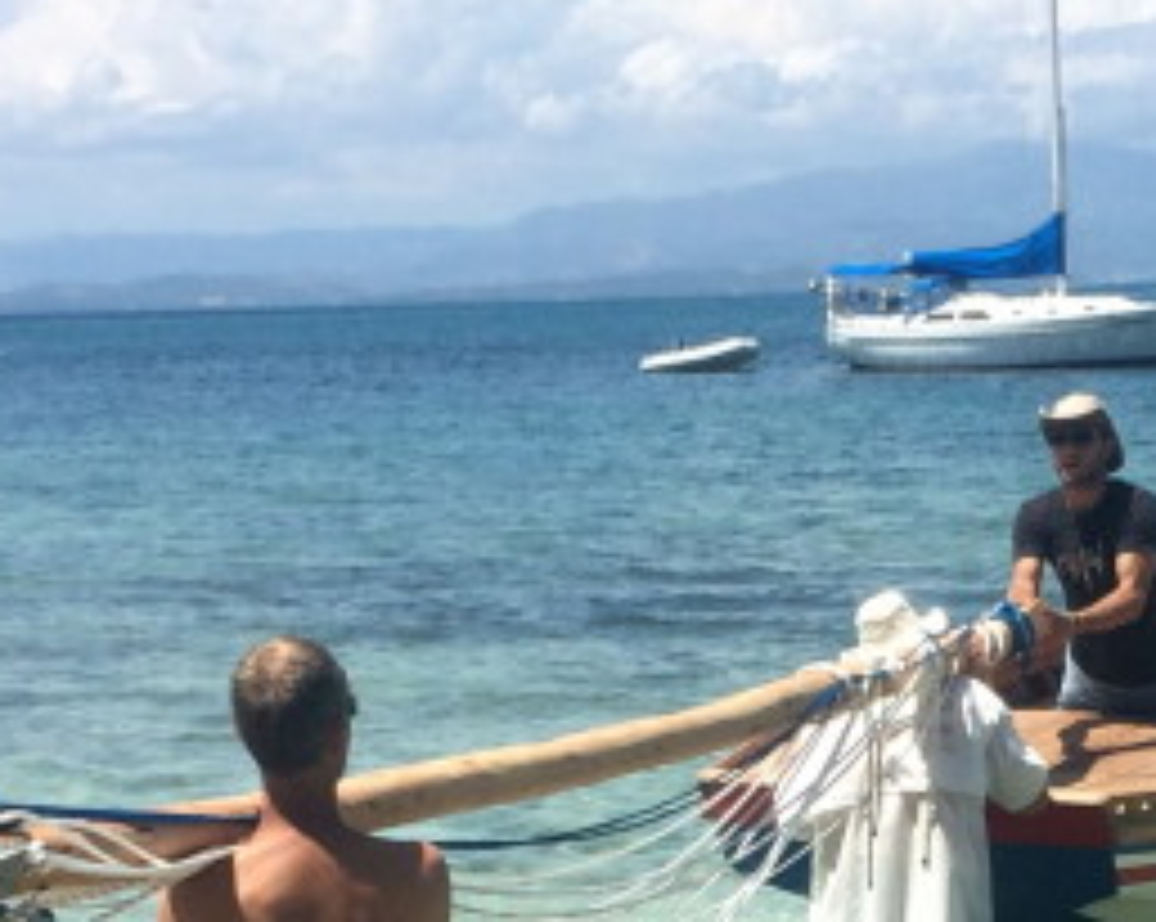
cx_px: 805
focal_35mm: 73
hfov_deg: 25.9
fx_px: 2495
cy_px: 742
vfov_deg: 20.7
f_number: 2.2
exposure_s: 1/2740
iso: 40
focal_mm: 4.12
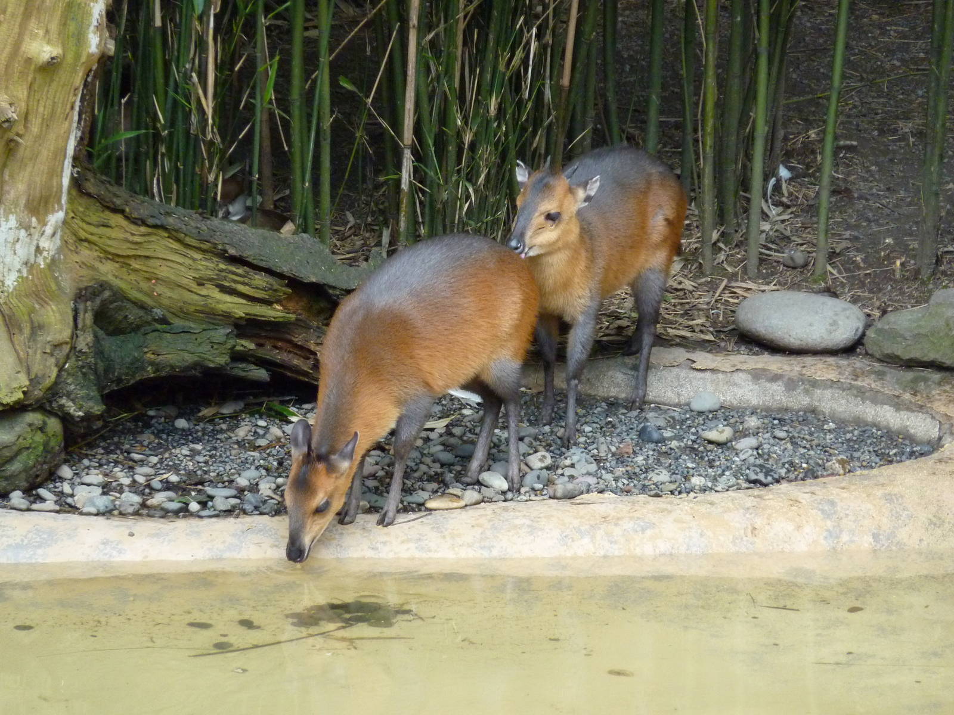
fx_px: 6201
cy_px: 358
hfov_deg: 8.8
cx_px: 477
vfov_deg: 6.6
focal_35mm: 225
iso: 400
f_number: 4.6
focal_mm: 37
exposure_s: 1/100
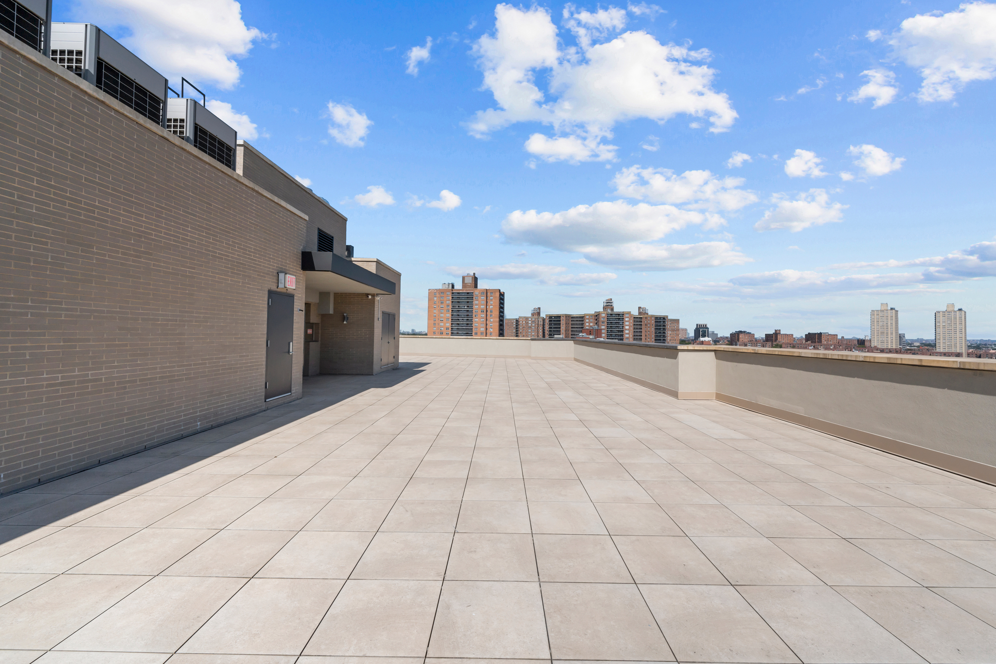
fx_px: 387
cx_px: 498
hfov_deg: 104.3
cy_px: 332
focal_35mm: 14
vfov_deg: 81.2
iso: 250
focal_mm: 14
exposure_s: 1/1250
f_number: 10
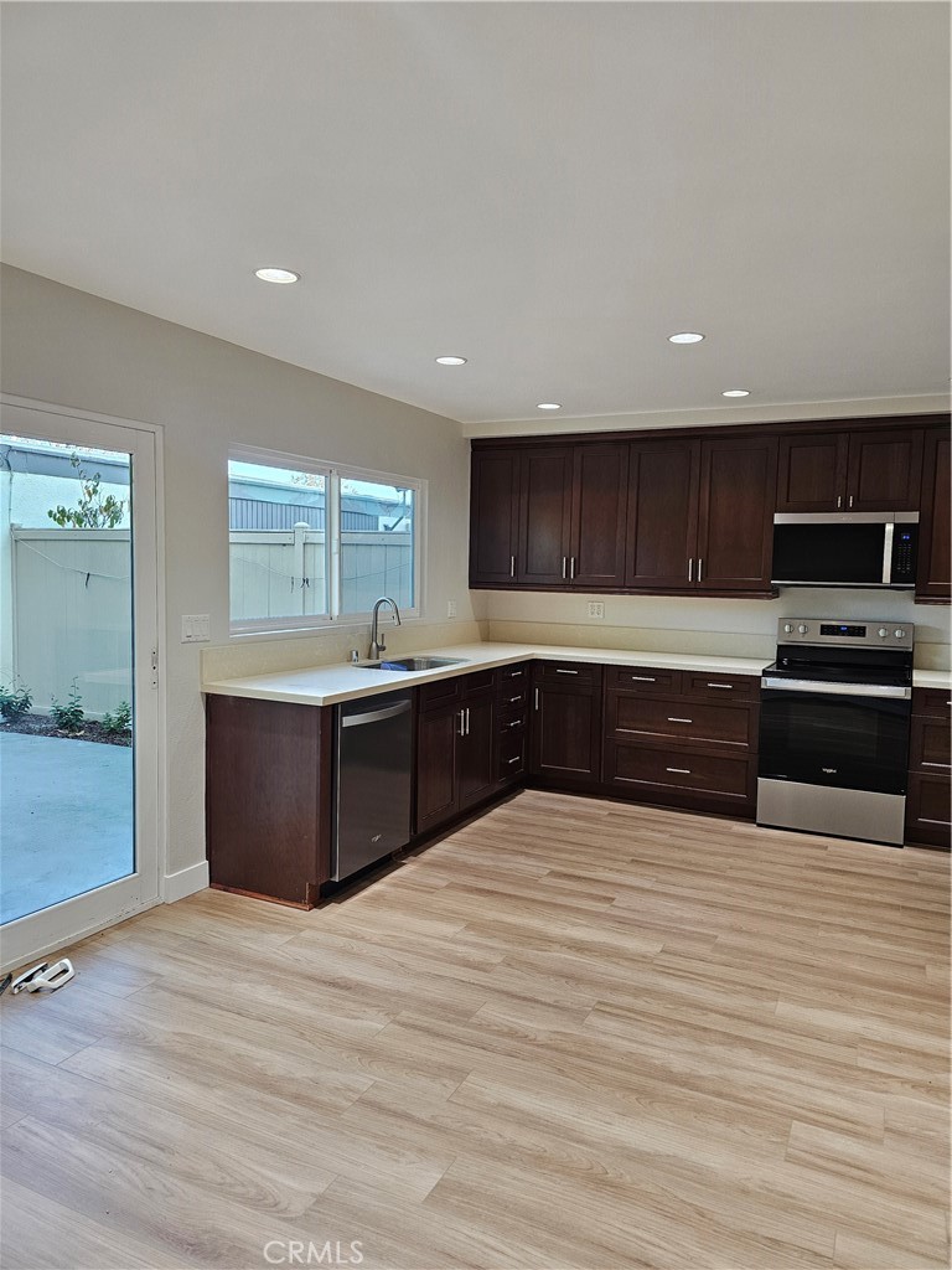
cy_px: 635
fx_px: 843
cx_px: 476
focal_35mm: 23
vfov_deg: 73.9
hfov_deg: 58.9
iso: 160
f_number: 1.7
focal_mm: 6.3
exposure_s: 1/120
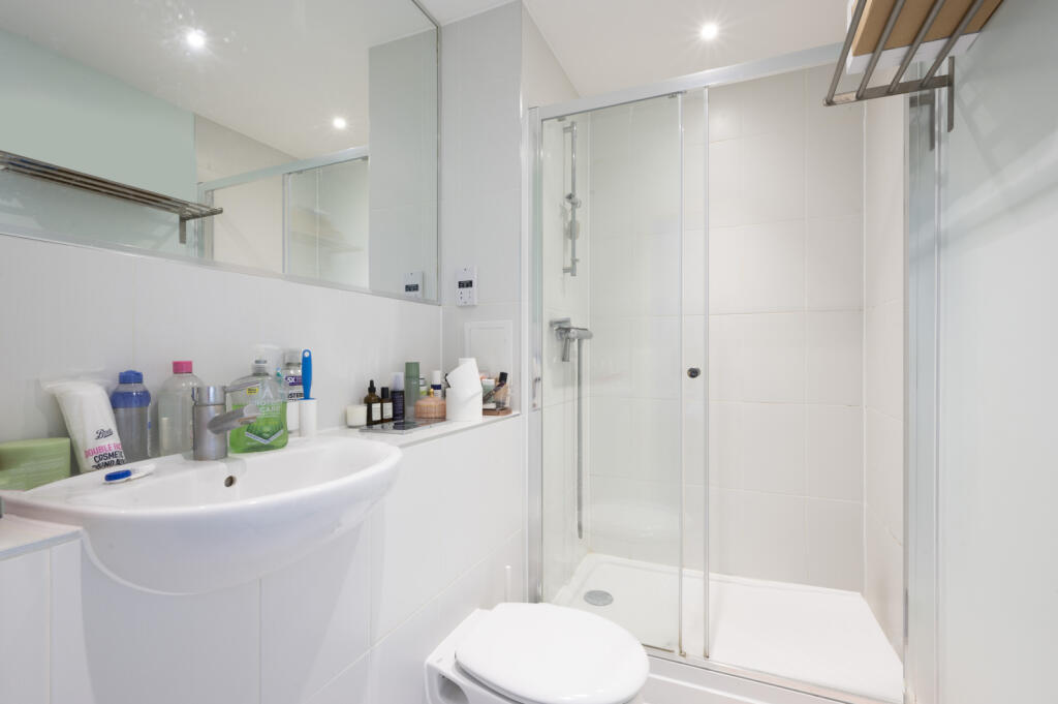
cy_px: 352
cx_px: 529
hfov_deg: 96.8
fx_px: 470
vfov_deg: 73.7
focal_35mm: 16
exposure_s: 1/2
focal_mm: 16
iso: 250
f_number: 16
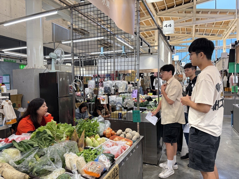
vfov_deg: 56.8
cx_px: 120
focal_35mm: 24
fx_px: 166
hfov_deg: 71.6
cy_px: 90
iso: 125
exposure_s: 1/120
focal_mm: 6.76
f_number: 1.78
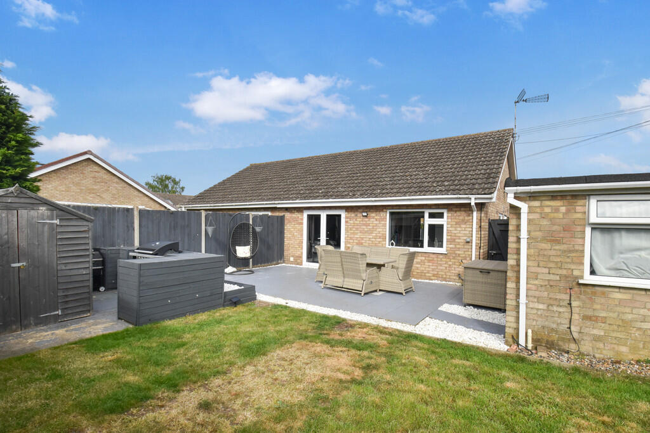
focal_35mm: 17
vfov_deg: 69.7
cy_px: 216
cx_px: 325
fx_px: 311
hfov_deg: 92.4
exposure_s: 1/800
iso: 400
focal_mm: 11.5
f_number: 9
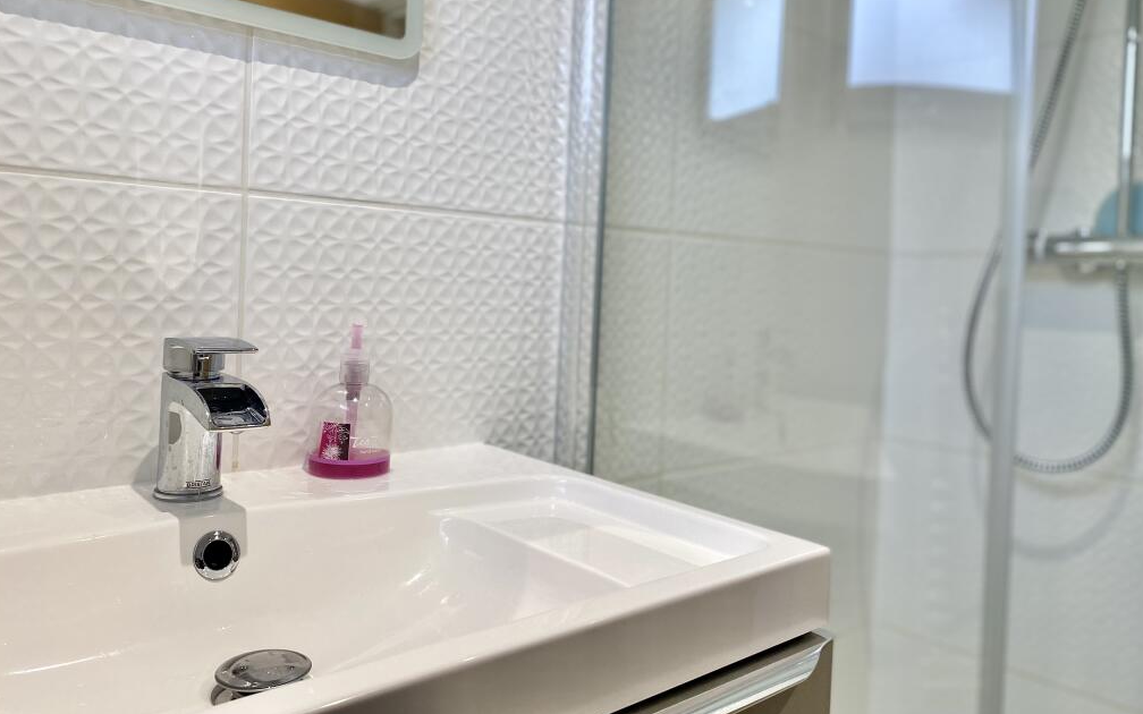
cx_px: 567
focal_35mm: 28
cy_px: 282
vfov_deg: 44.3
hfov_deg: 66.5
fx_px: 872
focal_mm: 4.25
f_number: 1.8
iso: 80
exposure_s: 1/100
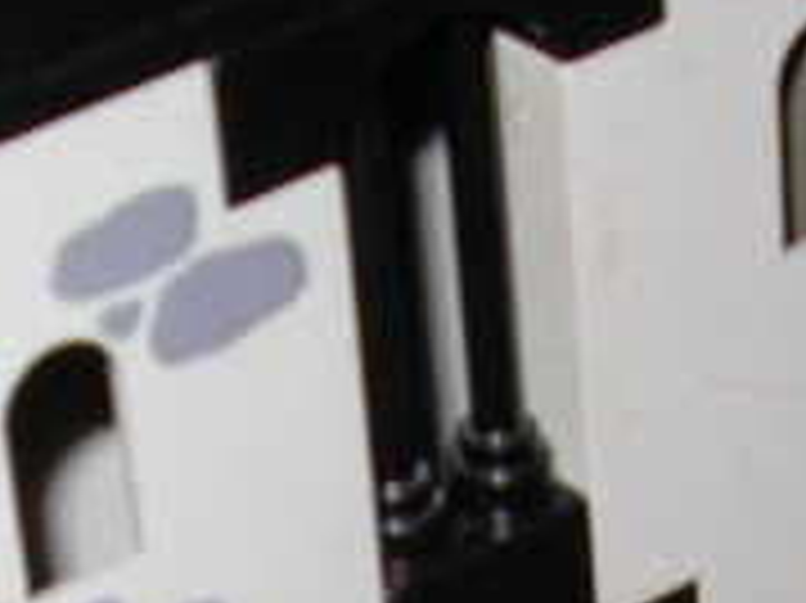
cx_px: 356
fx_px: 5049
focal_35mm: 217
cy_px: 1238
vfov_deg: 6.6
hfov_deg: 9.1
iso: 50
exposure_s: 1/60
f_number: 2.9
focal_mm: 5.8
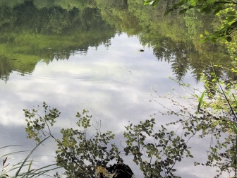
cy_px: -1
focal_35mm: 69
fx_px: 472
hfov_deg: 25.7
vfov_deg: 20.6
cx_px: -34
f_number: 2.2
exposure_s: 1/356
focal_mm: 4.15
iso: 25
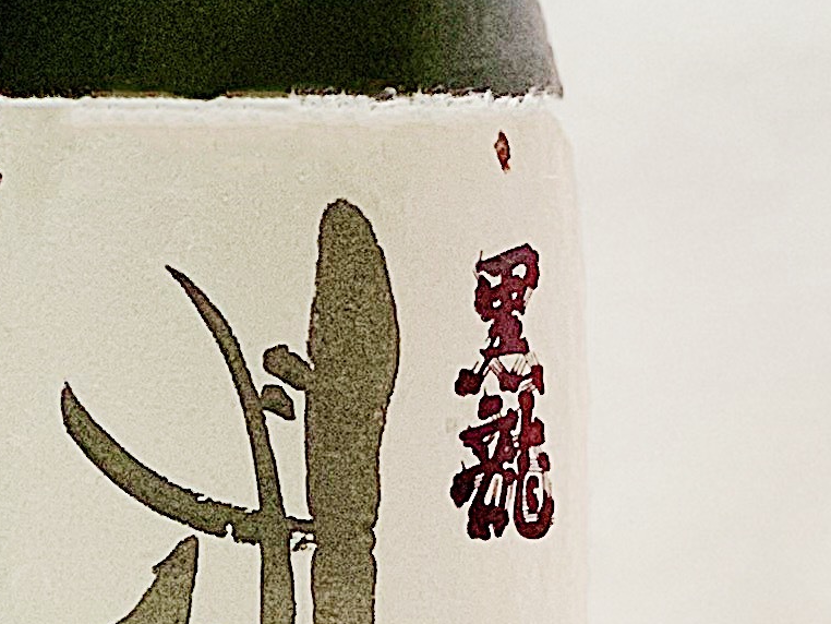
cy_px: -299
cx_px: -260
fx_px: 6604
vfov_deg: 5.4
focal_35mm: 275
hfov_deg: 7.1
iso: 125
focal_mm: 6
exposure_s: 1/60
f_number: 2.4
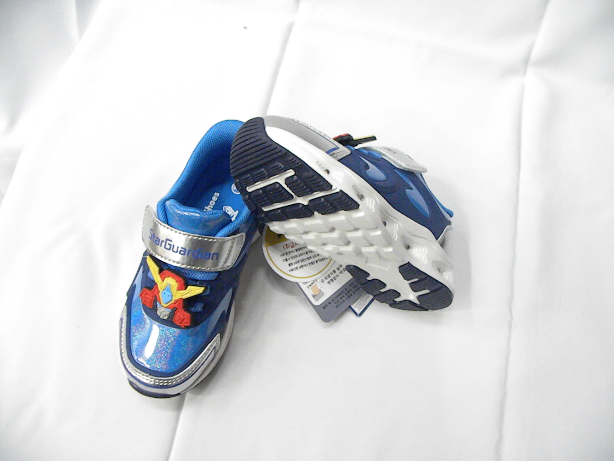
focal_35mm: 26
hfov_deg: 67.3
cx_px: 307
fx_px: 461
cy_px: 230
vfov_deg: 53.1
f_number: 2.8
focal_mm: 4.6
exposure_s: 1/245
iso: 1331
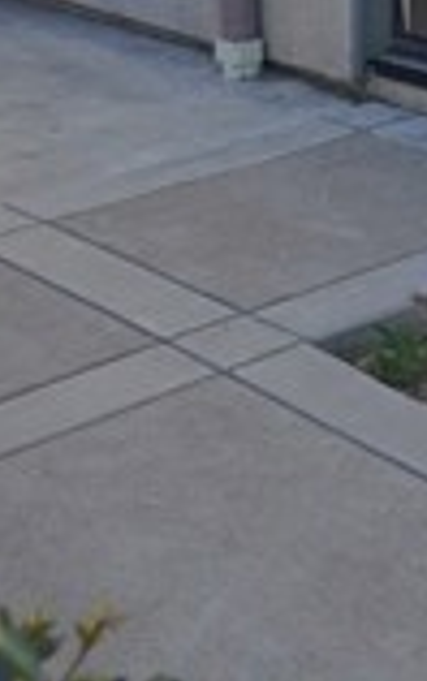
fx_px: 1840
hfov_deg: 12.9
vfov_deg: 19.3
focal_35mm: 99
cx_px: 494
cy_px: -211
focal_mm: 24
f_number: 4.5
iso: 100
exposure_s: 1/250
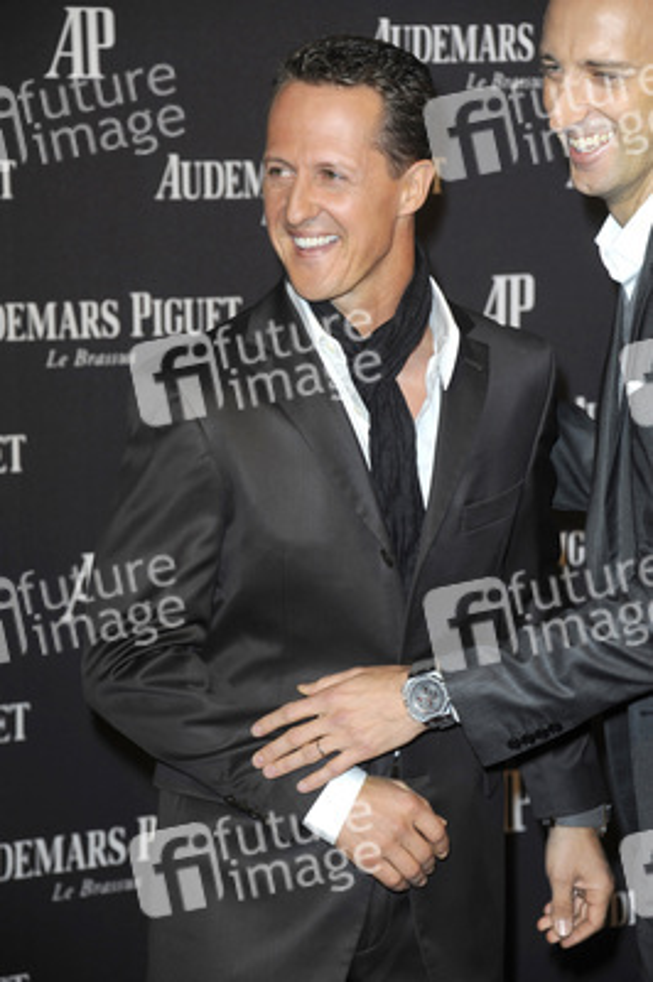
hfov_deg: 11.2
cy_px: 491
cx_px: 326
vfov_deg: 16.8
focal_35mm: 122
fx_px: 3325
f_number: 6.3
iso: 400
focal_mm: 122
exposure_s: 1/160
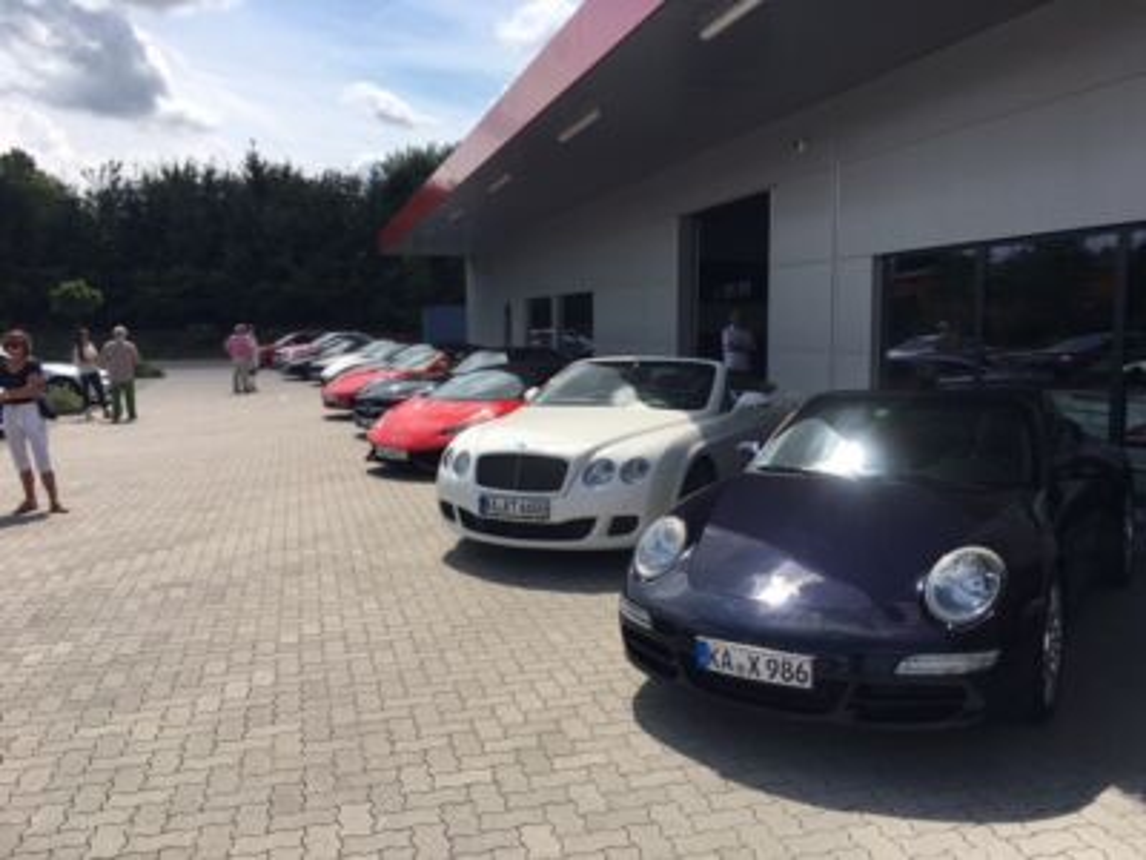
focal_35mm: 29
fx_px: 960
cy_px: 430
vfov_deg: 48.2
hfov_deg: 61.7
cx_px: 573
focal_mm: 4.15
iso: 25
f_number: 2.2
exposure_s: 1/2747
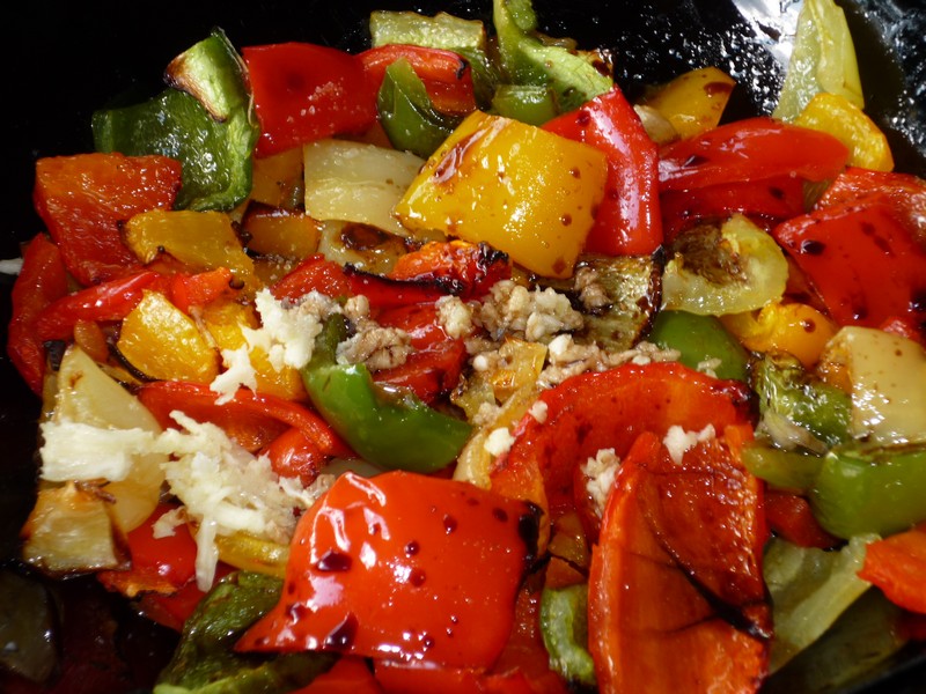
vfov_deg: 16.8
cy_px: 347
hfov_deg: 22.3
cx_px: 463
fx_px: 2354
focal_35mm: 88
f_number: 5.7
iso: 100
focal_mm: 15.3
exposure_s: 1/50
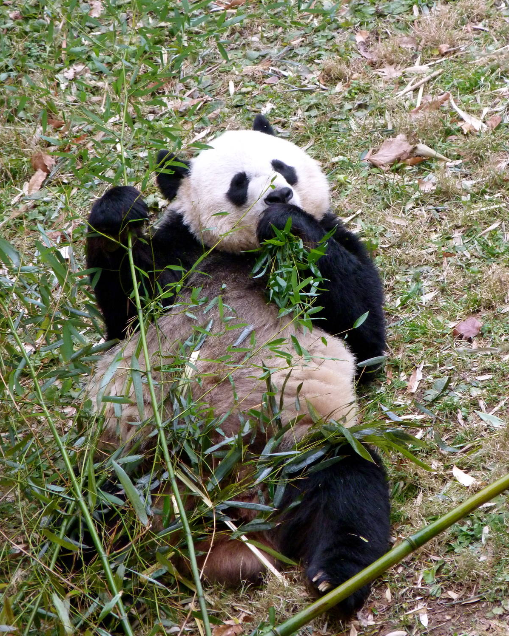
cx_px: 254
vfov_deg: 3.8
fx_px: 9475
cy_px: 319
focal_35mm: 503
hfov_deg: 3.1
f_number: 4.5
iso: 400
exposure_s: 1/60
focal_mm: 86.8
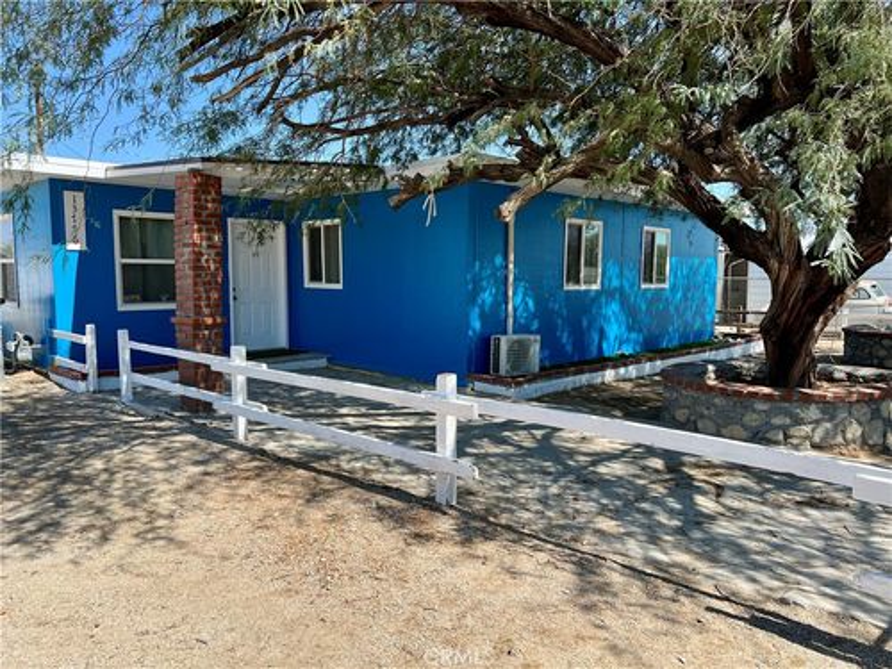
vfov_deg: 53.1
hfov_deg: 67.3
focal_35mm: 26
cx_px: 446
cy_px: 334
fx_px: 670
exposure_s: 1/2008
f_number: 1.5
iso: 50
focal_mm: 5.7
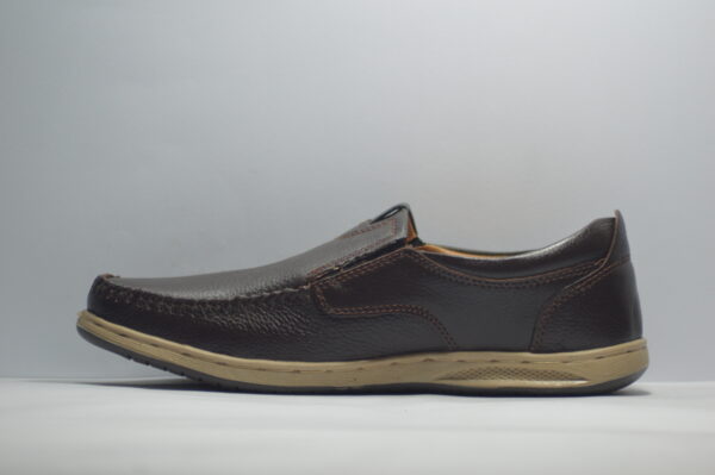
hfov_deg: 10.2
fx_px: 4018
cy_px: 238
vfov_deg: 6.8
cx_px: 358
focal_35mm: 202
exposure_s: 1/125
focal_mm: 135
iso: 560
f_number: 4.2
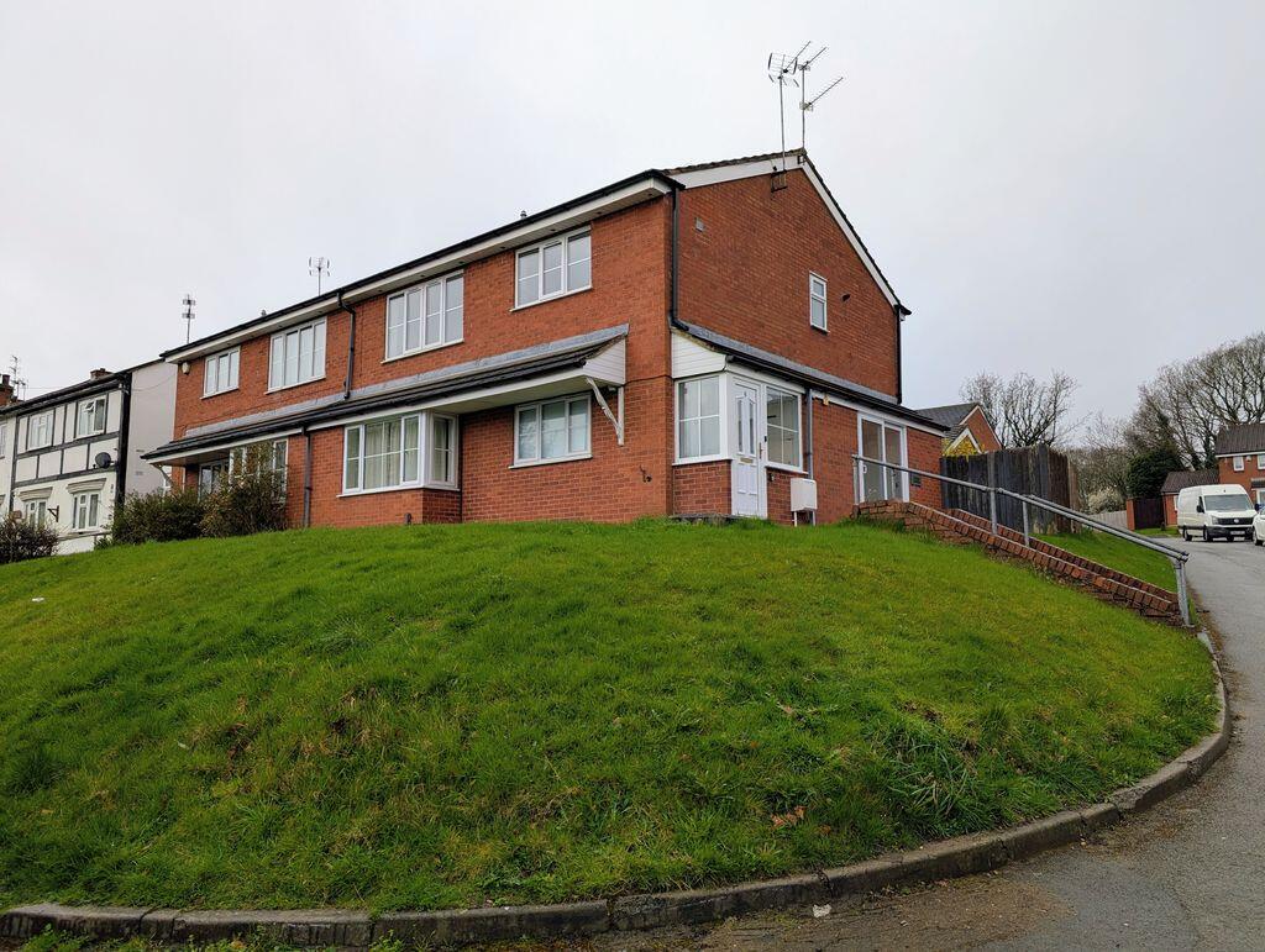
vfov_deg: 56.9
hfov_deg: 71.5
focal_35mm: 24
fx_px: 878
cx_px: 632
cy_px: 476
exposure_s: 1/477
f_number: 1.68
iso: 22
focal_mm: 6.9
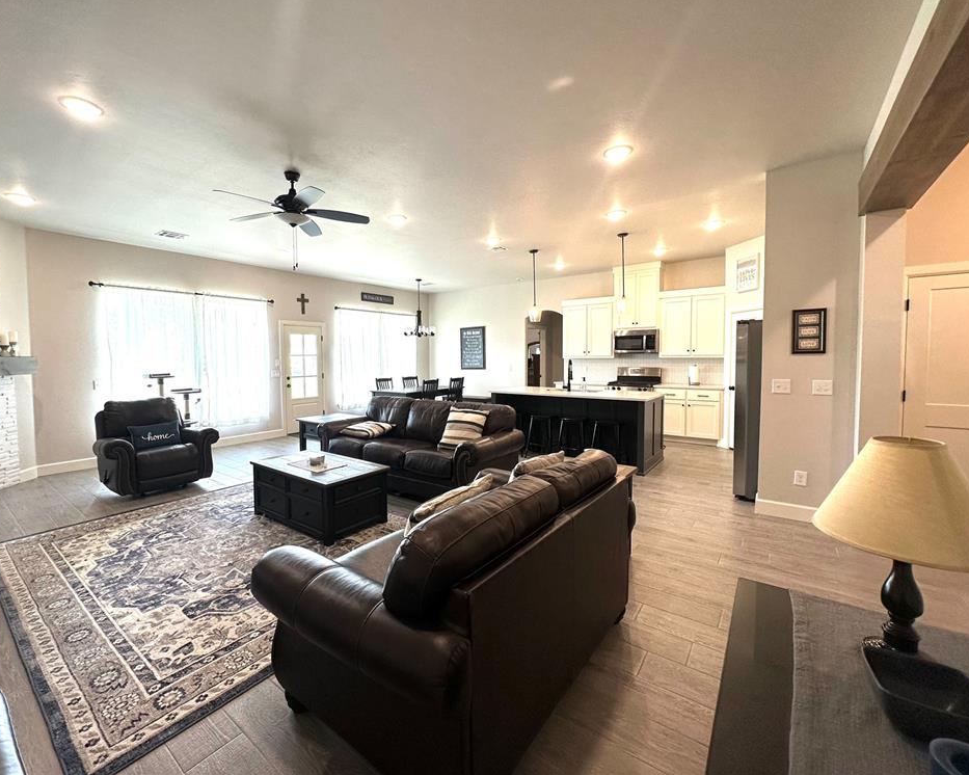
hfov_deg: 96.6
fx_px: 430
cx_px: 450
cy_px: 377
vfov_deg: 84.0
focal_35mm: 15
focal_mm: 2.22
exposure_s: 1/120
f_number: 2.2
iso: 125
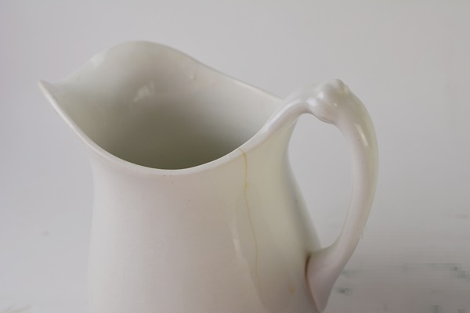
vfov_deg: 34.2
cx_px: 235
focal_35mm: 39
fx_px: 509
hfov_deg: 49.6
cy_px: 156
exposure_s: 1/160
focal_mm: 26
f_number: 6.3
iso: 200
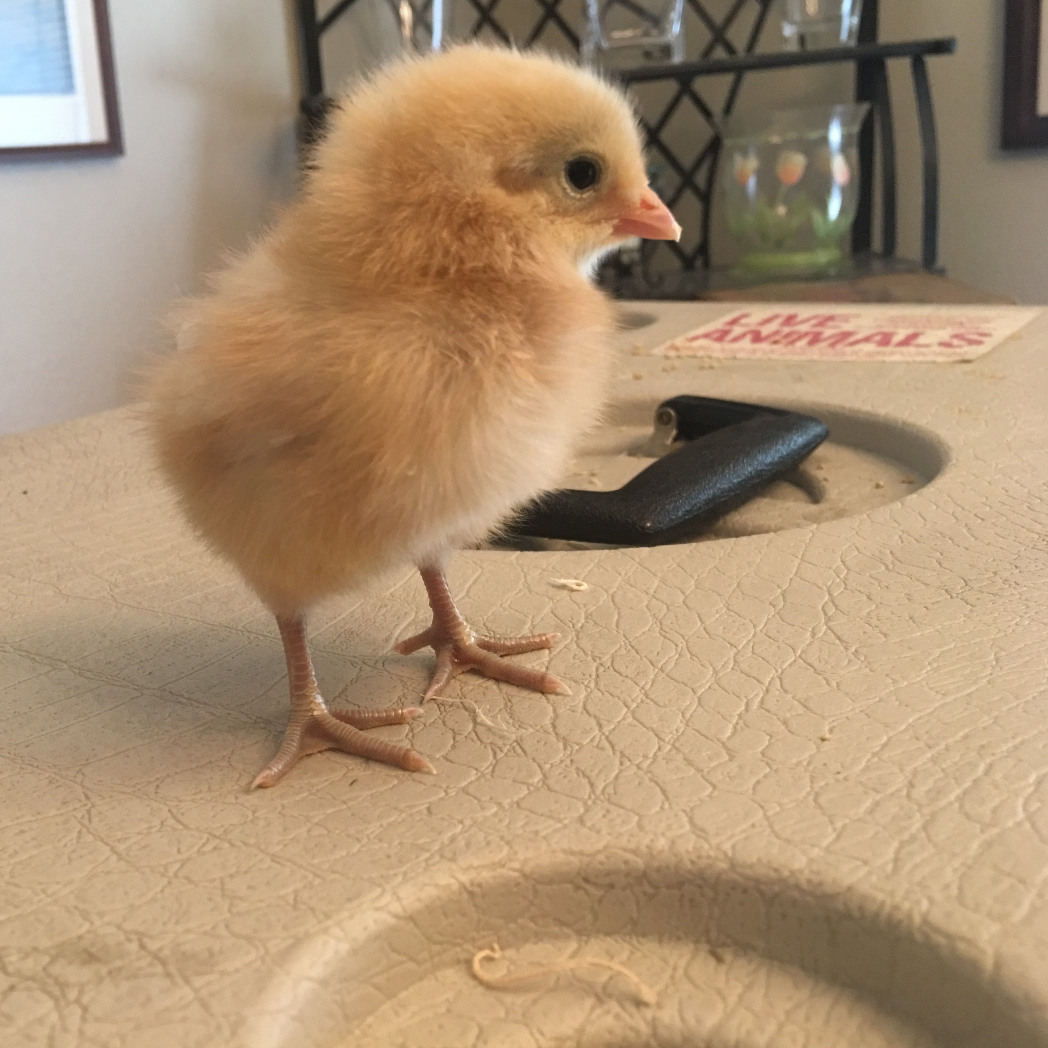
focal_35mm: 35
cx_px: 342
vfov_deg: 47.2
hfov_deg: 46.4
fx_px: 1199
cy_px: 513
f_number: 2.2
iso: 80
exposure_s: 1/15
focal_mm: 4.15
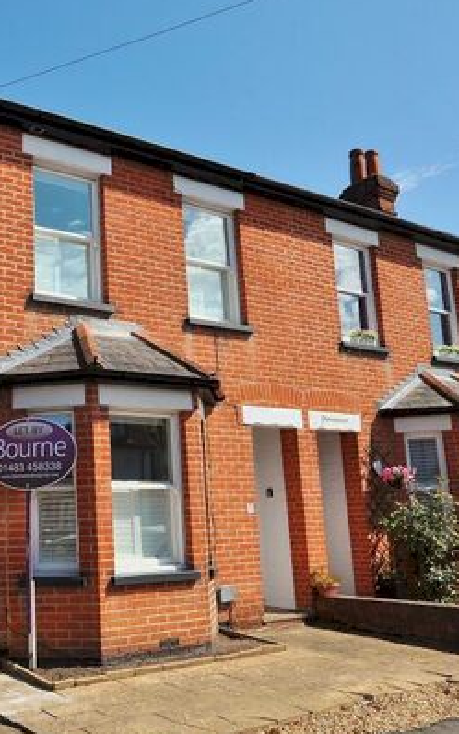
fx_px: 698
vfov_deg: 55.4
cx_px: 50
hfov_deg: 34.5
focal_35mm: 35
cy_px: 386
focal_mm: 13
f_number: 10
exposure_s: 1/400
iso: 200
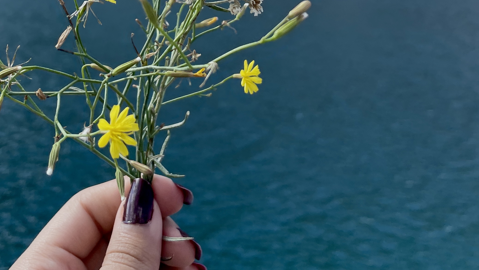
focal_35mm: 55
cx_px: 131
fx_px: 699
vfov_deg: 20.2
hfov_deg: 37.1
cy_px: -71
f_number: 1.6
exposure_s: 1/1221
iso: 32
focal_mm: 4.2
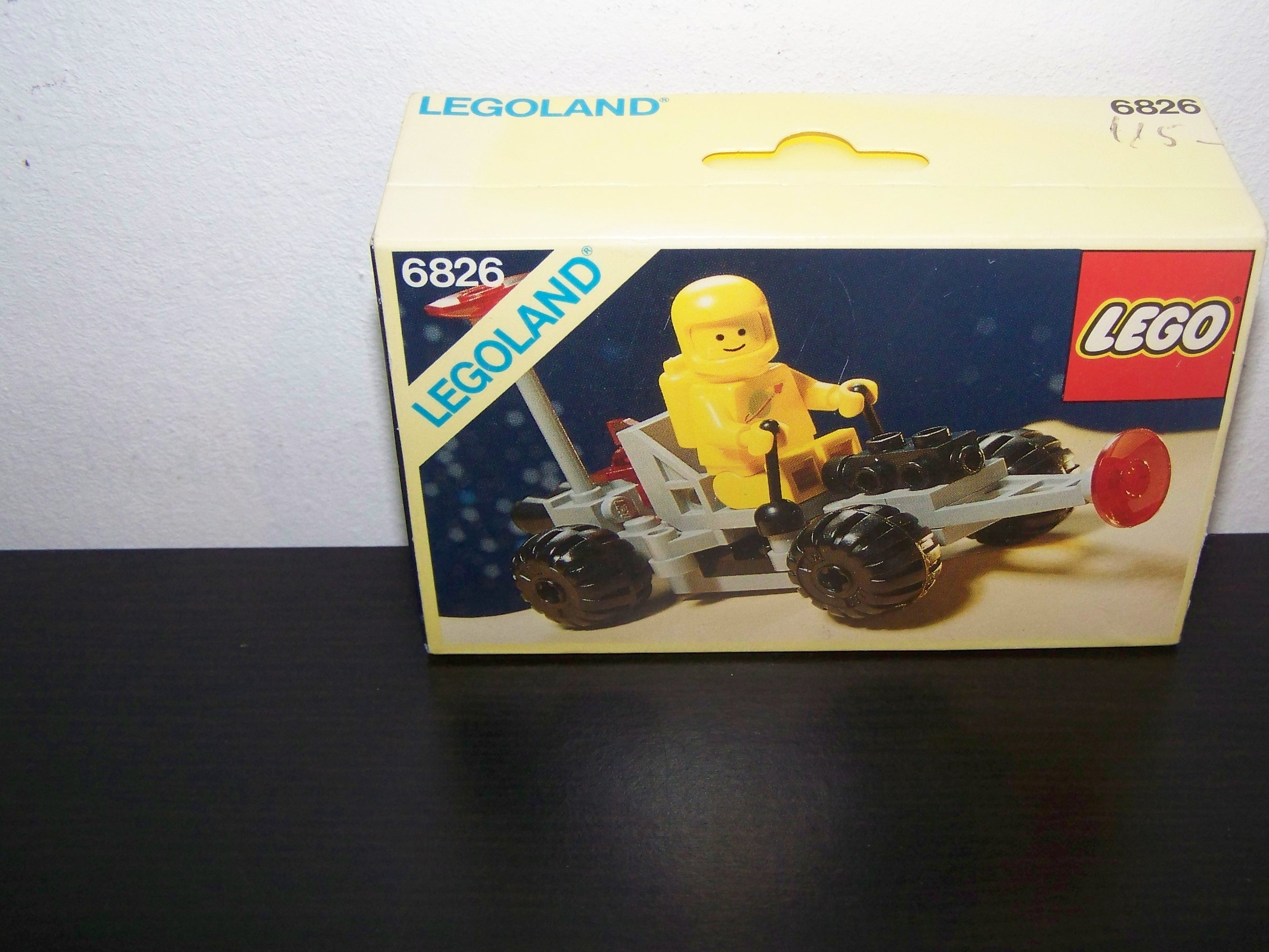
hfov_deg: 42.8
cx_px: 734
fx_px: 1613
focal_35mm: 44
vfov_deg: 32.9
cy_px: 443
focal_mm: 6.3
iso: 200
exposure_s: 1/30
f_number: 2.8
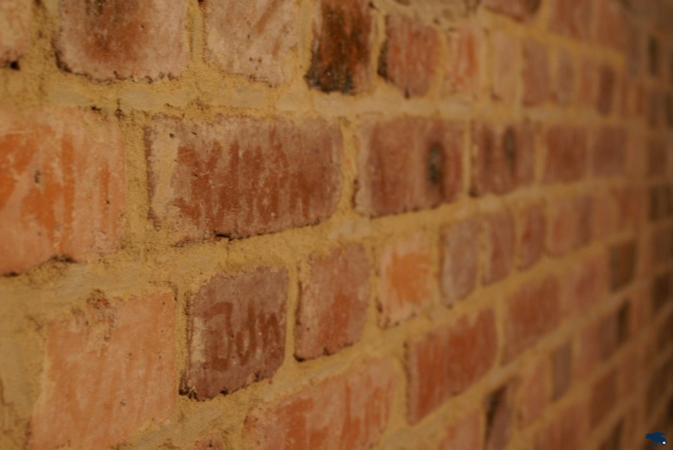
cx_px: 336
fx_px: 1263
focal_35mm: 68
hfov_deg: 29.8
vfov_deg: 20.2
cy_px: 225
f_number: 5.6
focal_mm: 45
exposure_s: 1/13
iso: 400
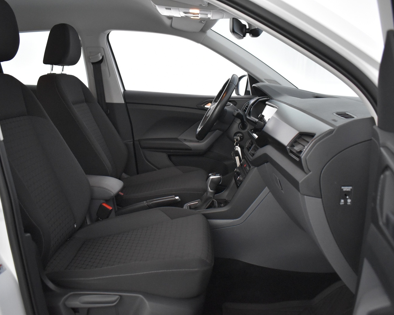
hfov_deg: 57.1
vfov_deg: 47.1
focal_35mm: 31
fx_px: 361
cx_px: 181
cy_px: 160
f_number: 3.5
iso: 3600
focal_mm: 18
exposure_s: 1/60
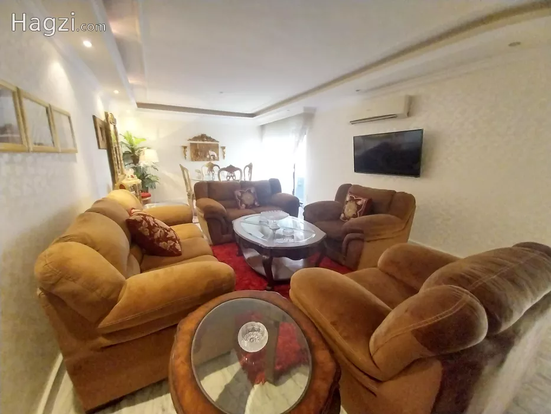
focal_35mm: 13
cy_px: 207
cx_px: 276
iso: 500
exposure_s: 1/14
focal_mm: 1.3
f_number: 2.2
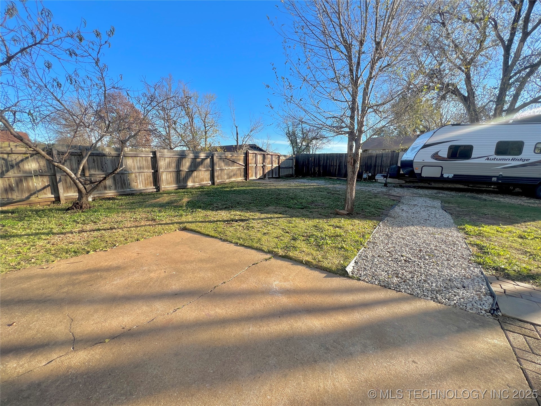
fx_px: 203
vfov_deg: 89.9
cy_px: 203
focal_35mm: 13
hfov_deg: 106.2
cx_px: 270
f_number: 1.8
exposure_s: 1/521
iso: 32
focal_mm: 1.57
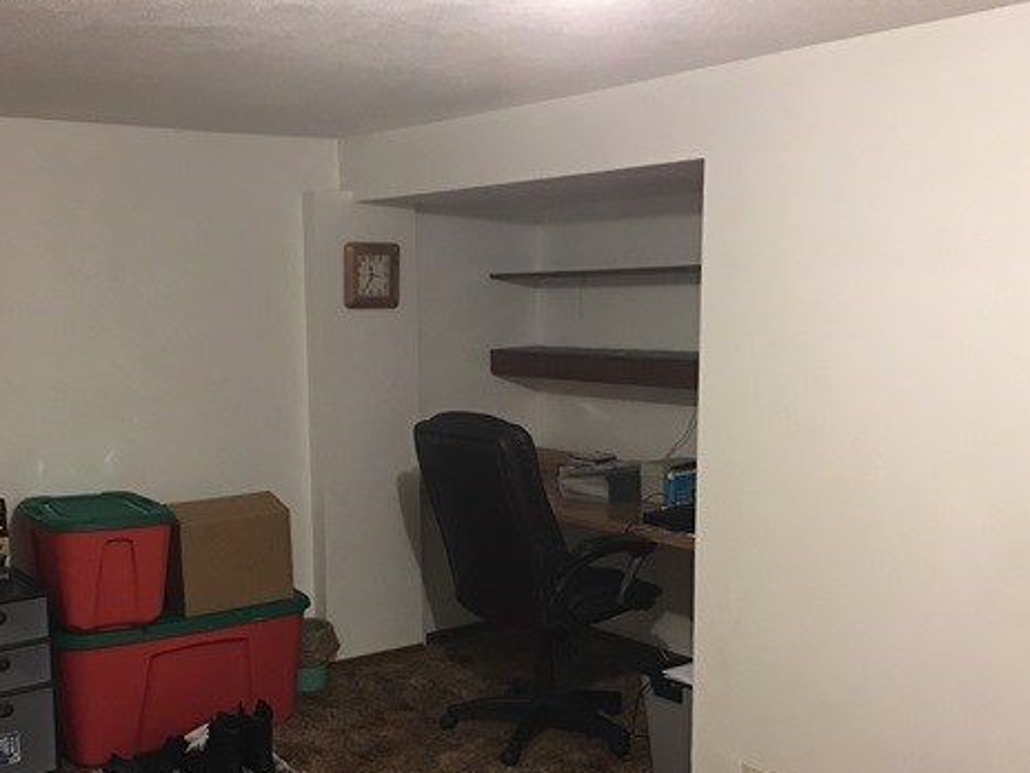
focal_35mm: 40
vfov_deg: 35.6
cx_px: 388
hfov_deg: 46.4
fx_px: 1190
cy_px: 518
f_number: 2.2
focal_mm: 4.15
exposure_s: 1/4
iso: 80
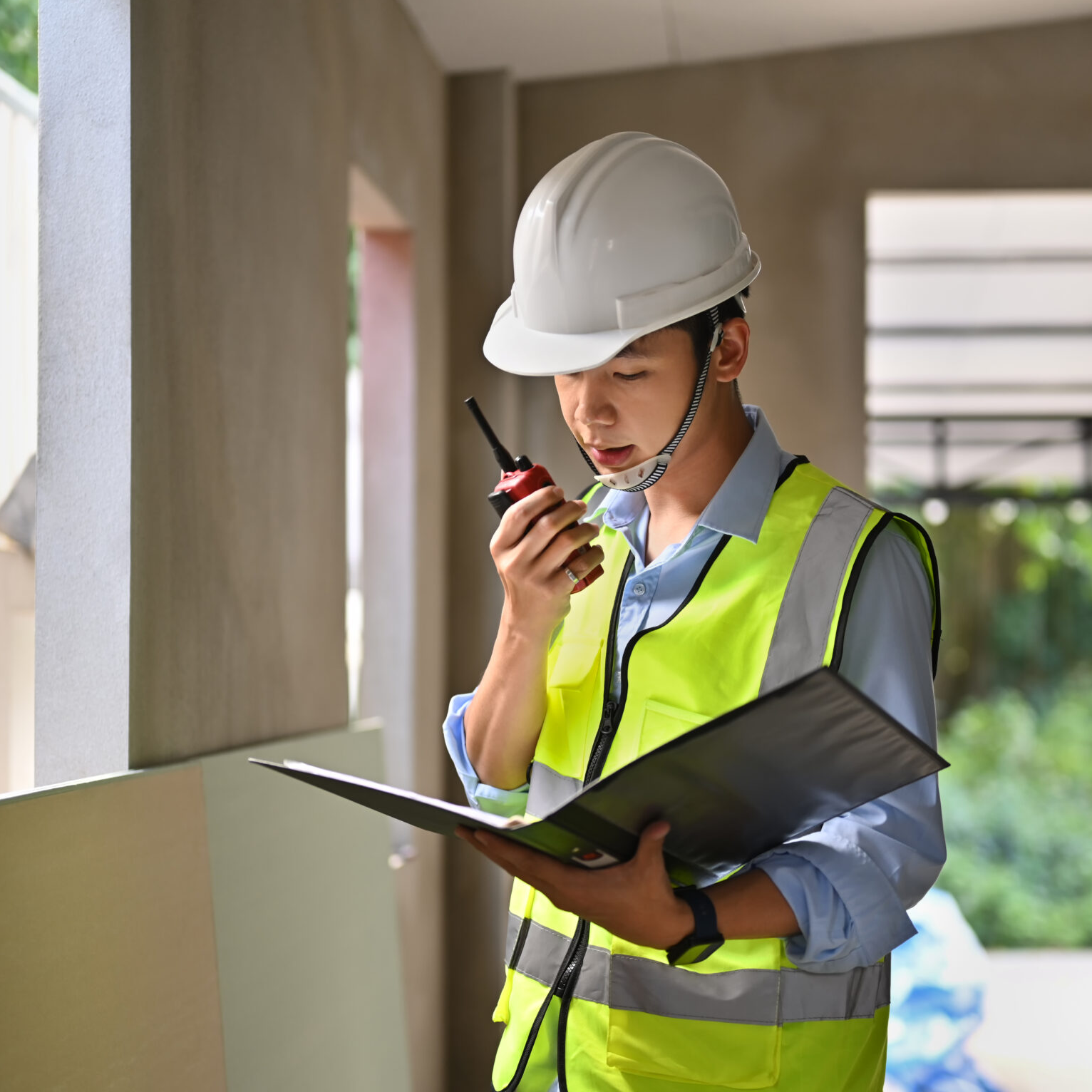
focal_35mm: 71
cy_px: 606
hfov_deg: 24.3
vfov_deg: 24.3
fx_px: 2534
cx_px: 547
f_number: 1.8
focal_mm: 50
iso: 200
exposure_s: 1/100
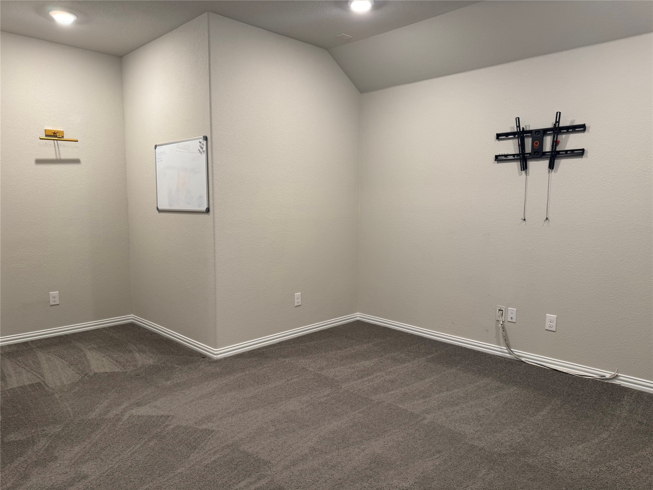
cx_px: 326
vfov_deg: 56.8
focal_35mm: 24
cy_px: 245
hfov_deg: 71.6
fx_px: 453
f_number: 1.78
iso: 125
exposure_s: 1/60
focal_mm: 6.76
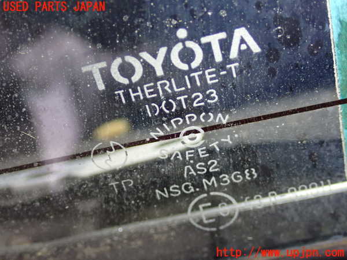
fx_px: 672
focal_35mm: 67
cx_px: 174
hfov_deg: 29.0
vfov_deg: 21.9
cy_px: 130
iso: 800
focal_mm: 11.88
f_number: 3.8
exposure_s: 1/60
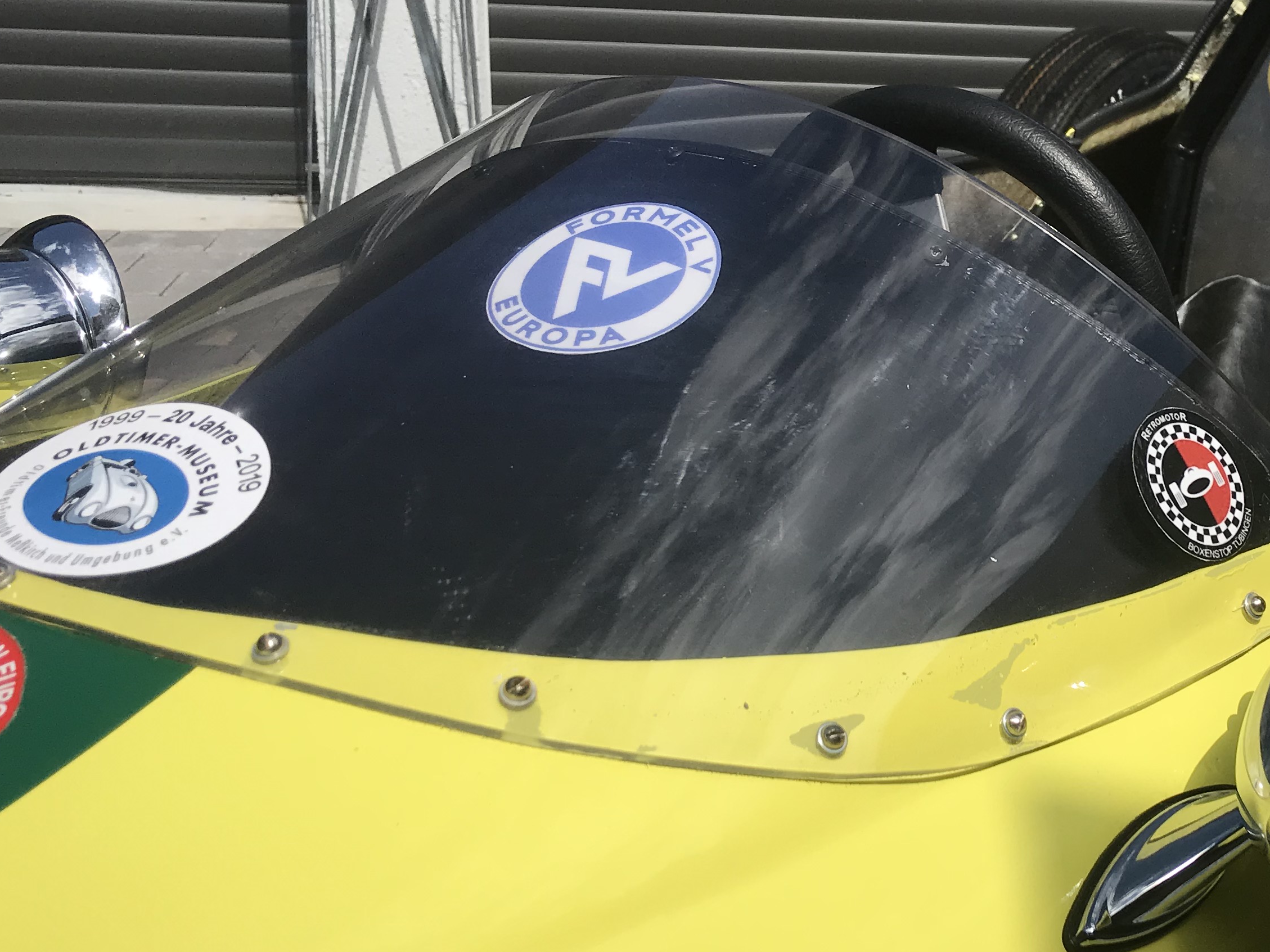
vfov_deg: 29.1
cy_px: 435
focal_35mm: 50
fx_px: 1834
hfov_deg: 36.9
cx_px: 1018
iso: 20
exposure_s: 1/5650
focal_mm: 3.99
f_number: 1.8
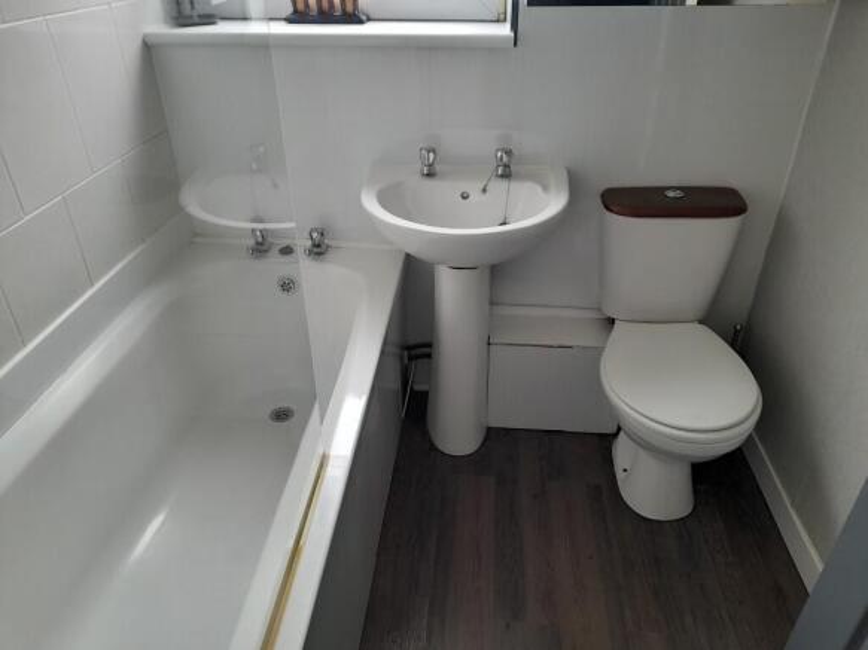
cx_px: 434
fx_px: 627
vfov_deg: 54.9
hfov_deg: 69.4
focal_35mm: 25
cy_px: 325
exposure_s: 1/50
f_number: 2
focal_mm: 4.6
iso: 50
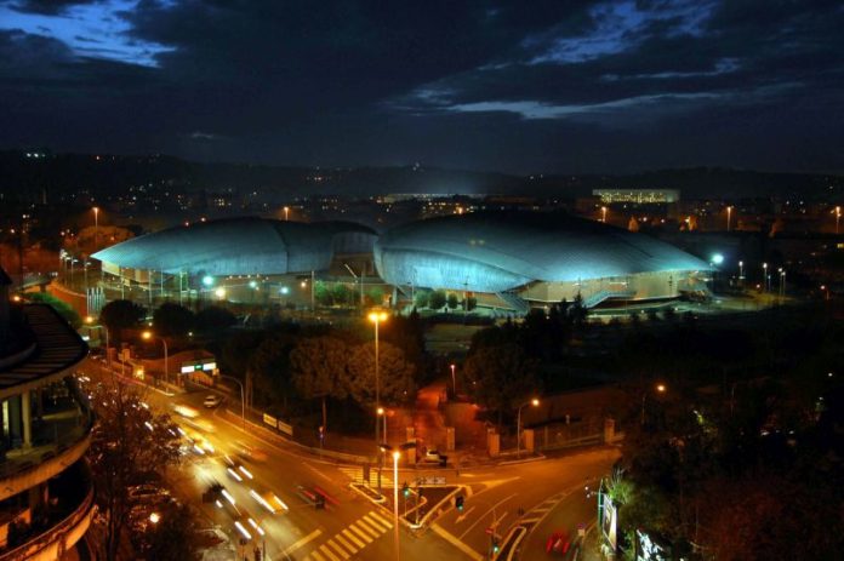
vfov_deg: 36.8
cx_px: 422
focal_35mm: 36
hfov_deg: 53.2
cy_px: 280
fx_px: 843
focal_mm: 24
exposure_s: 1/2
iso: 400
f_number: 5.6
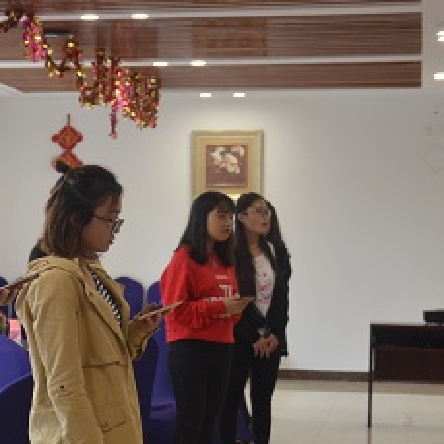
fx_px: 1785
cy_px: 291
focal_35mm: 123
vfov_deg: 14.2
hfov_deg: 14.0
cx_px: 23
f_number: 4.2
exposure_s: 1/60
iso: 720
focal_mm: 34
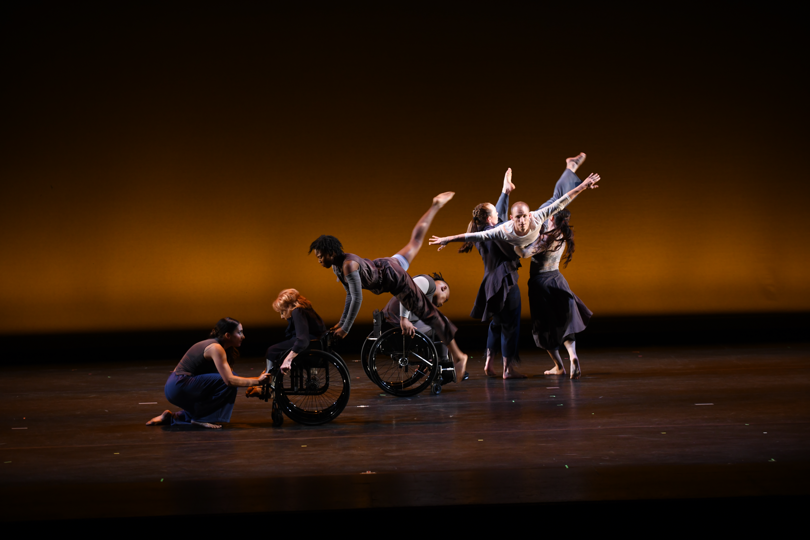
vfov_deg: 11.8
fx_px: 2610
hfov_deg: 17.6
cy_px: 270
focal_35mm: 116
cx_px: 405
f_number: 2.8
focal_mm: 116
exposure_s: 1/160
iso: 1600
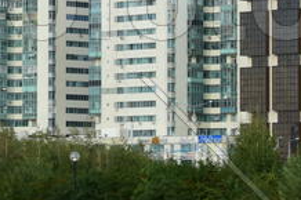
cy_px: 6
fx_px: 2256
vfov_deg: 5.1
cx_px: 70
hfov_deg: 7.6
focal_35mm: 270
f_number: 9
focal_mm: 45
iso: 100
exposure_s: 1/100
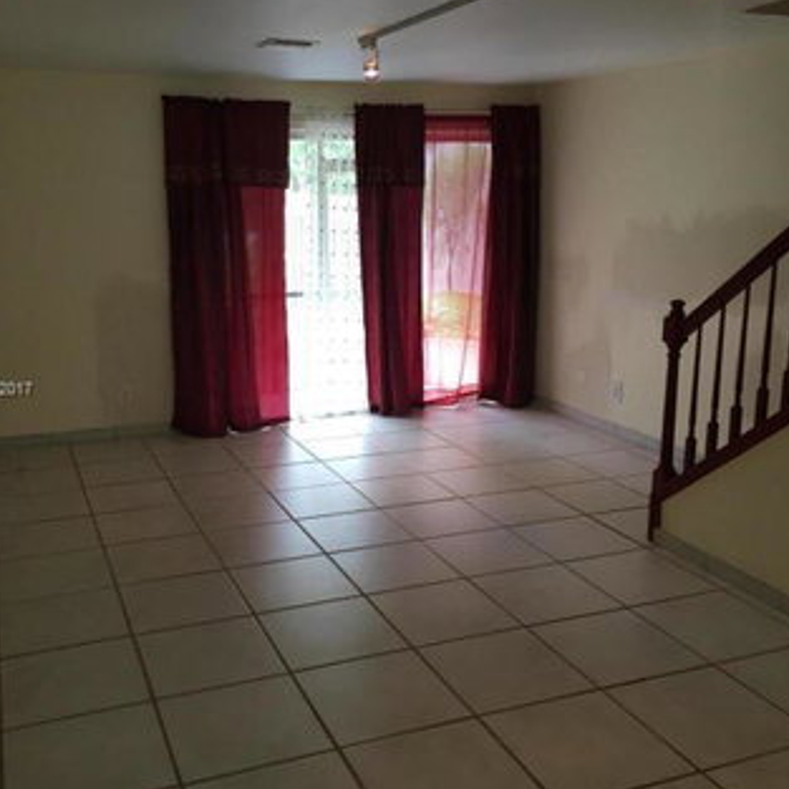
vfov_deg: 47.2
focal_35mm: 35
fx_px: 903
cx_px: 337
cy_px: 391
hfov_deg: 47.1
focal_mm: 4.15
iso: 50
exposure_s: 1/30
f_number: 2.2
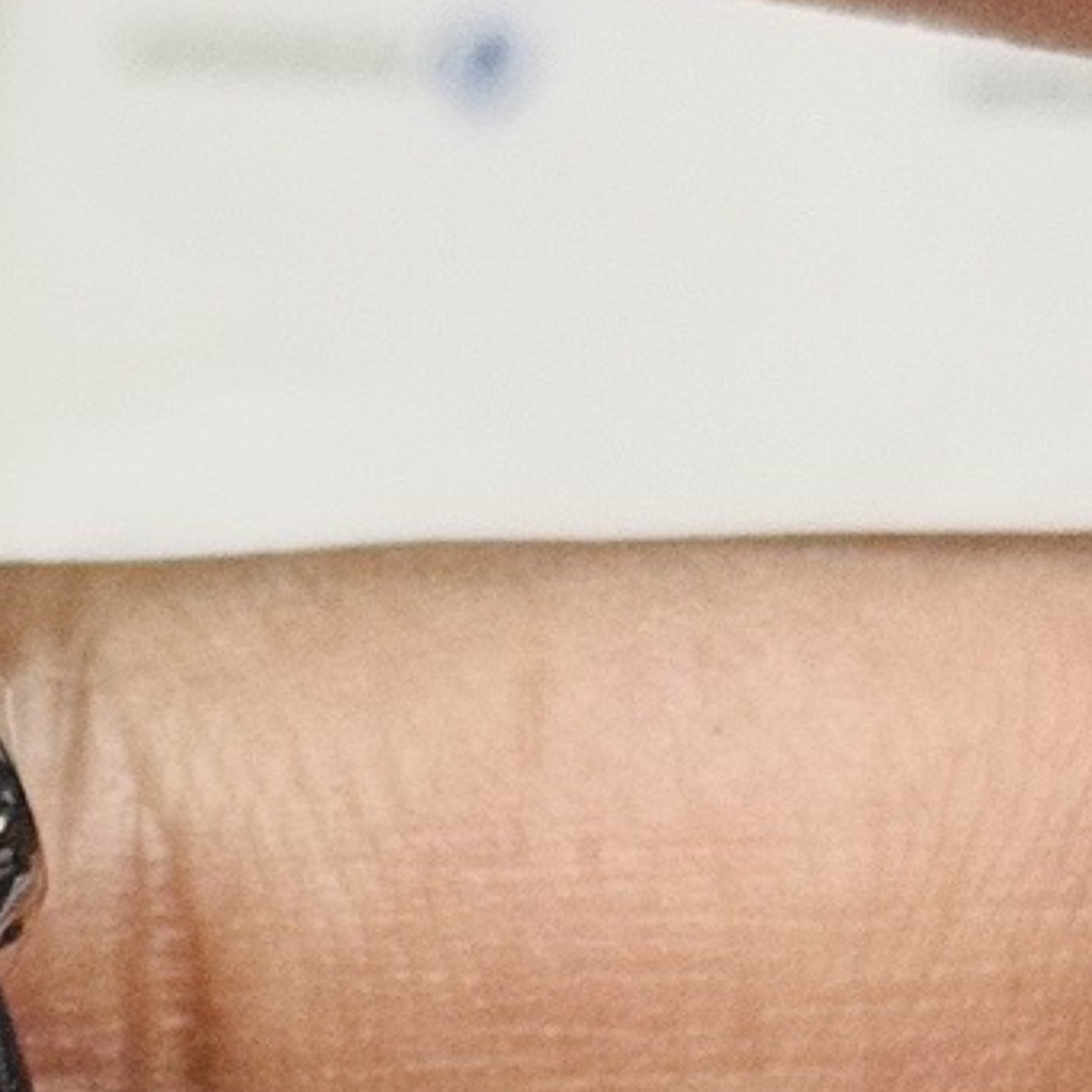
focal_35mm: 272
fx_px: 9708
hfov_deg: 6.3
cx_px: -941
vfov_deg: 6.3
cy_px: 2001
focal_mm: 5.96
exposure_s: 1/50
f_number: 1.6
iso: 64
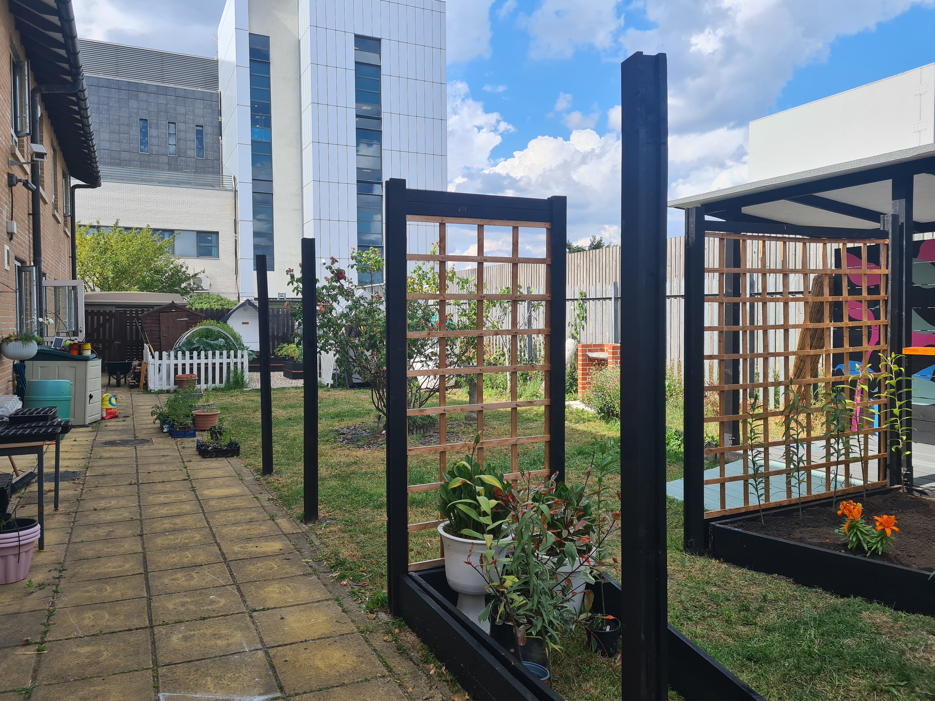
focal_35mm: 26
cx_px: 468
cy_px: 350
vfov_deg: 53.1
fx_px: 702
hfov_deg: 67.3
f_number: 1.8
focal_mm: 5.4
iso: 50
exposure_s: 1/1316
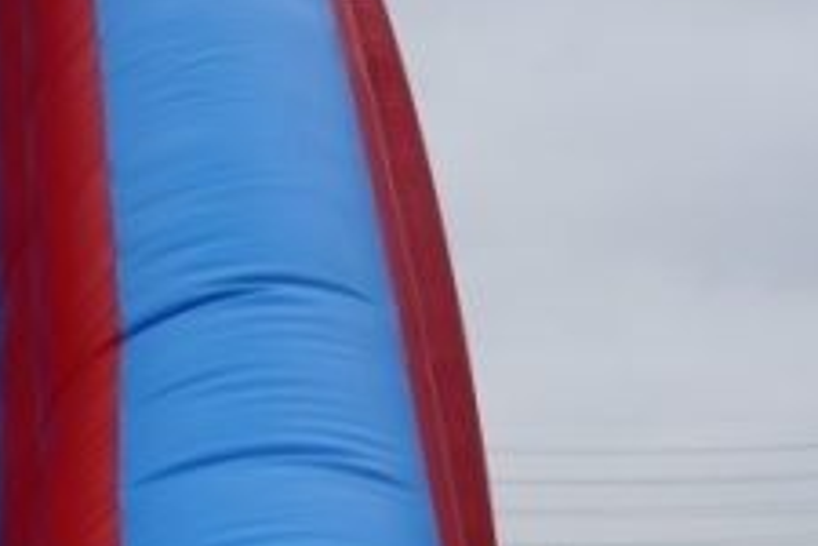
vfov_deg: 12.6
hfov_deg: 15.3
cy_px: 326
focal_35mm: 109
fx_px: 2477
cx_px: -793
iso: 100
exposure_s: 1/200
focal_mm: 16
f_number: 8
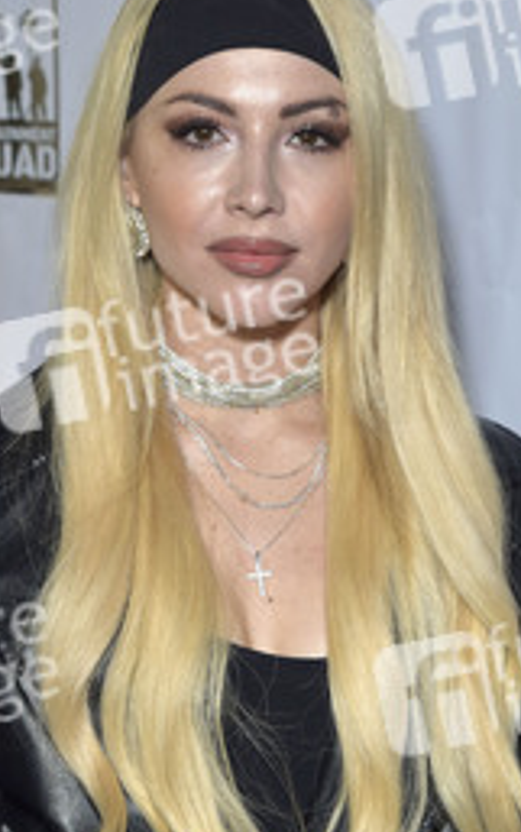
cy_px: 518
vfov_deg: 17.5
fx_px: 2699
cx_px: 248
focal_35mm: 119
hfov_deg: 11.0
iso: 1250
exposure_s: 1/250
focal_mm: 75
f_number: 6.3
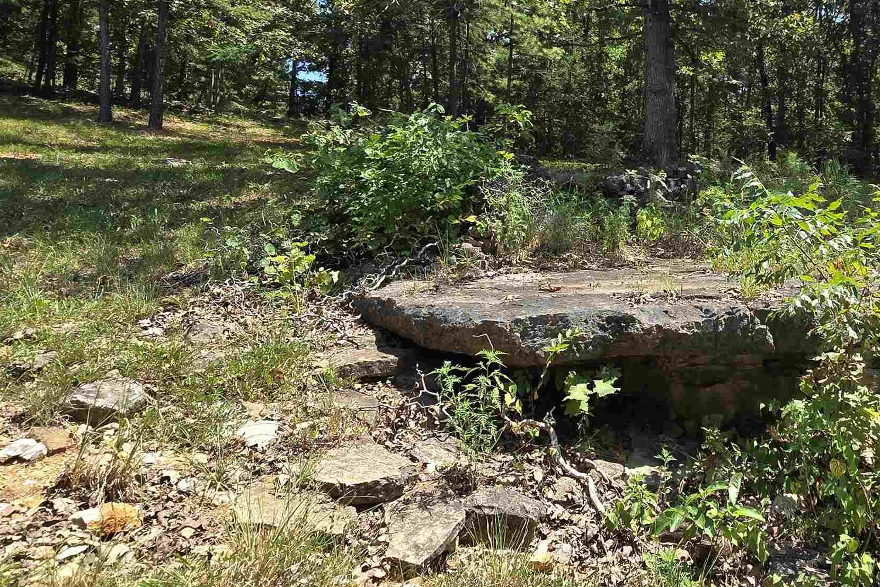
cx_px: 665
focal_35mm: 25
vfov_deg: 49.5
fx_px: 611
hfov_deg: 66.8
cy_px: 155
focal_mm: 2.2
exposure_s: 1/1002
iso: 50
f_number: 2.2
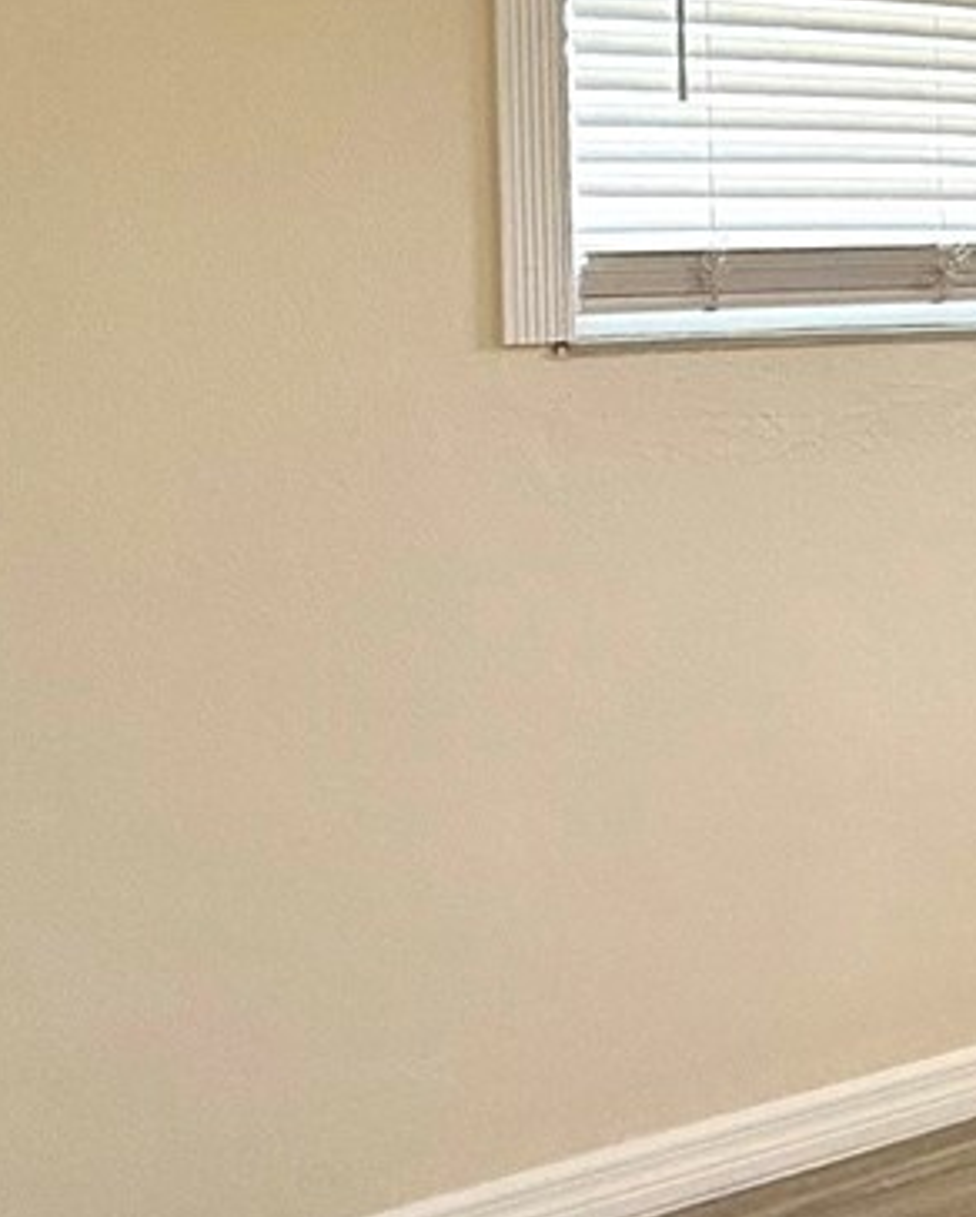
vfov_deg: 30.9
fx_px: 2163
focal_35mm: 60
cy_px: 304
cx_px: 1748
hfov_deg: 19.3
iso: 64
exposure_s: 1/149
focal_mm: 2.22
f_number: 2.2
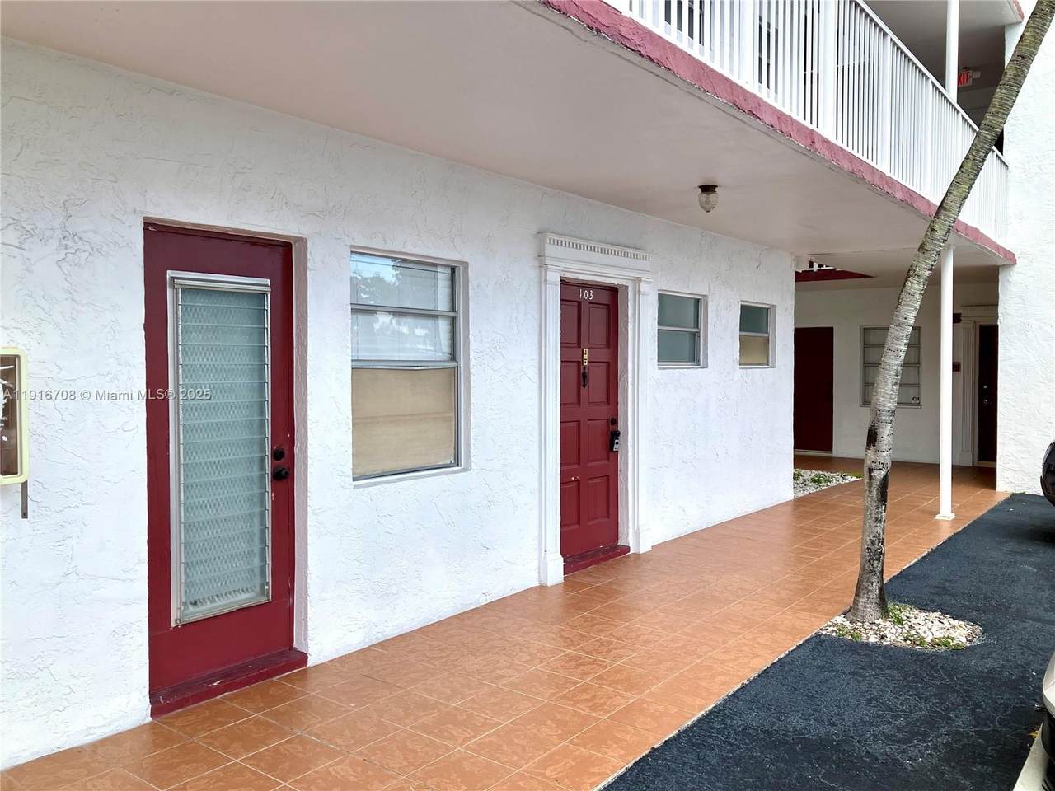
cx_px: 528
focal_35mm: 28
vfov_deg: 49.7
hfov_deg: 63.4
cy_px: 396
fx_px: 853
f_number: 1.8
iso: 32
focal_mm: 3.99
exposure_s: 1/457
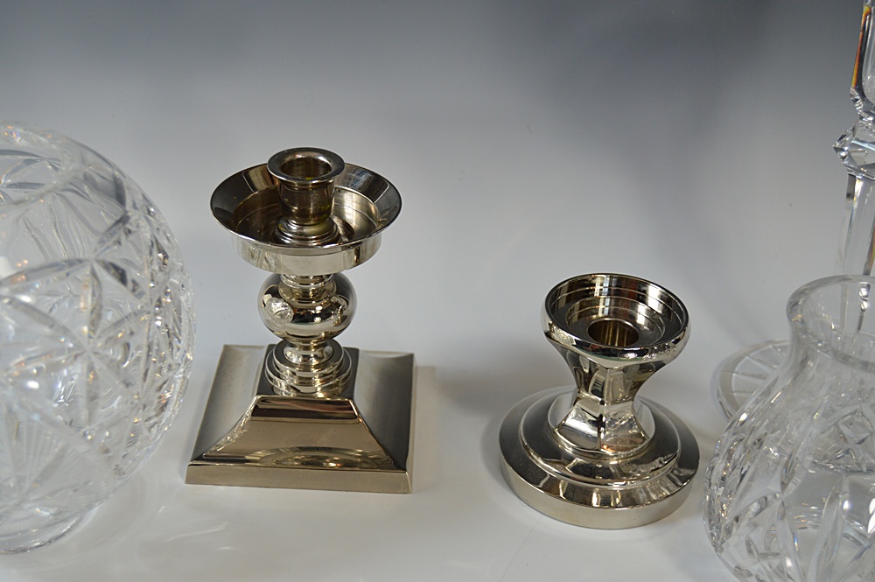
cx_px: 438
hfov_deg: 37.9
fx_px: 1275
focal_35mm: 52
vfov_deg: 25.7
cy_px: 291
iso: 400
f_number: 5.6
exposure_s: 1/125
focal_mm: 35
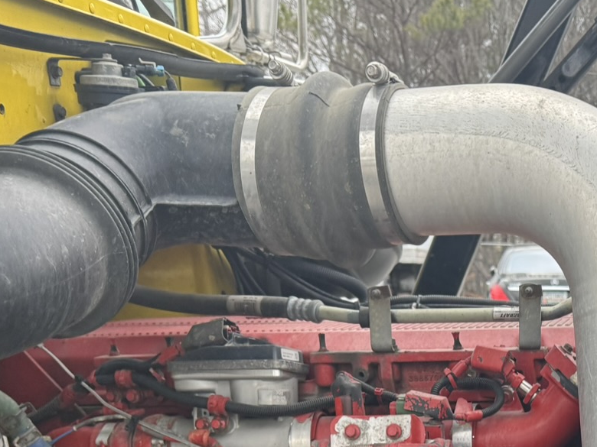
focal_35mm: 63
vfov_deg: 21.3
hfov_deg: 28.9
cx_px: 586
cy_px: 566
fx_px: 1087
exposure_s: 1/121
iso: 100
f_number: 1.78
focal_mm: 6.76
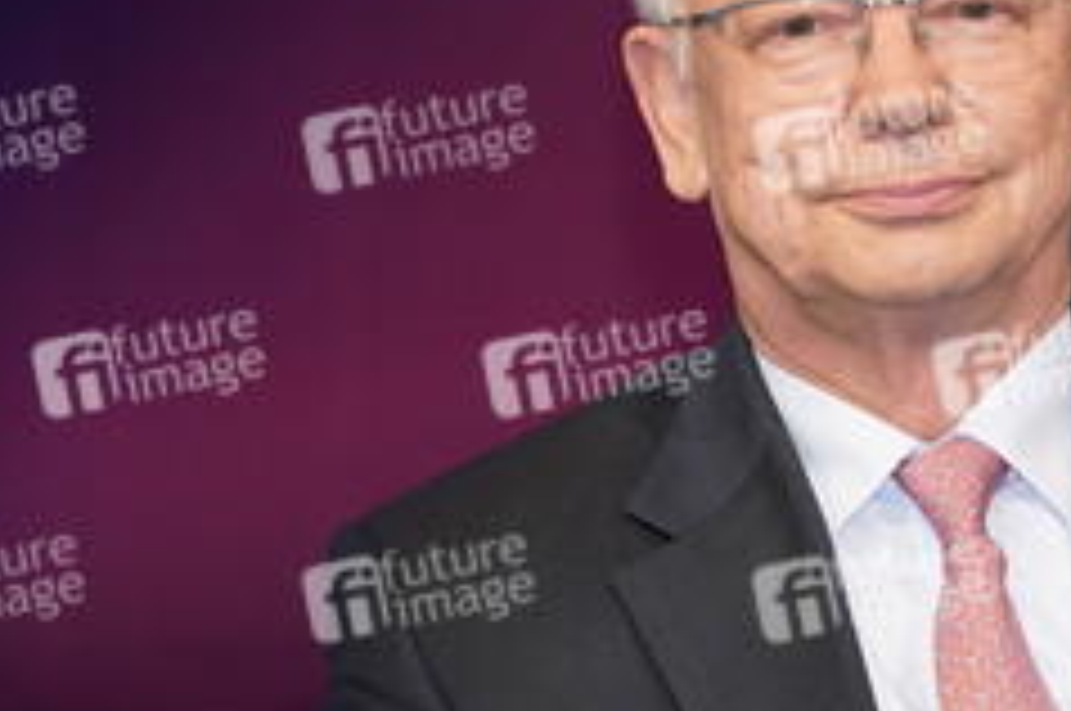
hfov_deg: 15.7
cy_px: 252
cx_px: 929
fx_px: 3832
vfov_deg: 10.6
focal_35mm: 129
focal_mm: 68
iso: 2000
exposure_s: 1/160
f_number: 5.6
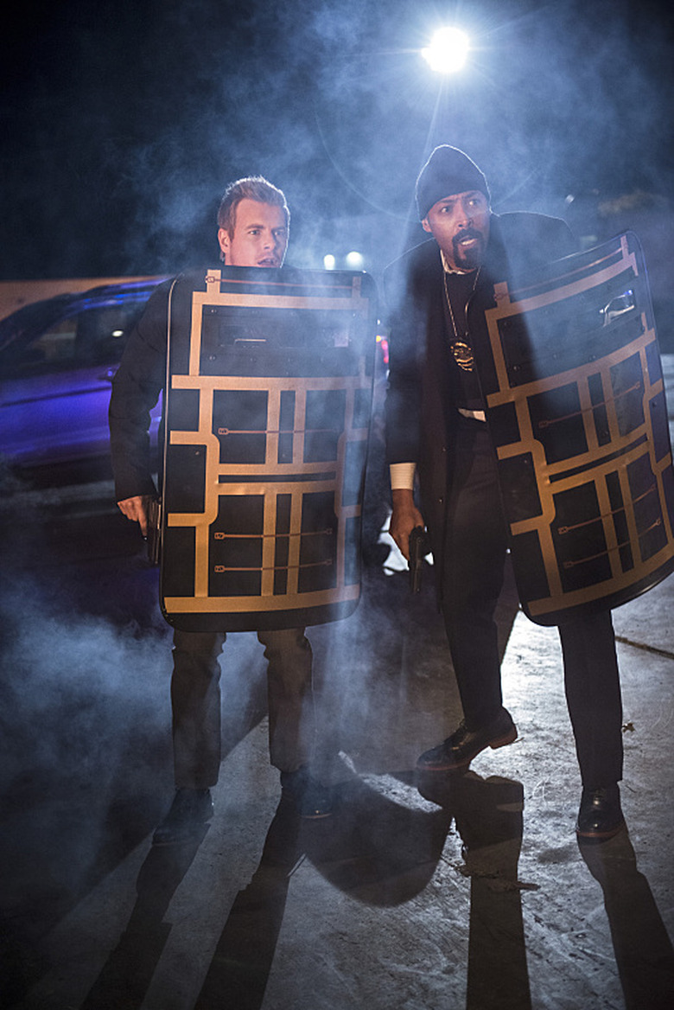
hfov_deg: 24.2
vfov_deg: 35.6
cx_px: 337
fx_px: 1571
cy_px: 505
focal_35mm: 56
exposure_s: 1/200
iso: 5000
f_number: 2.8
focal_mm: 56
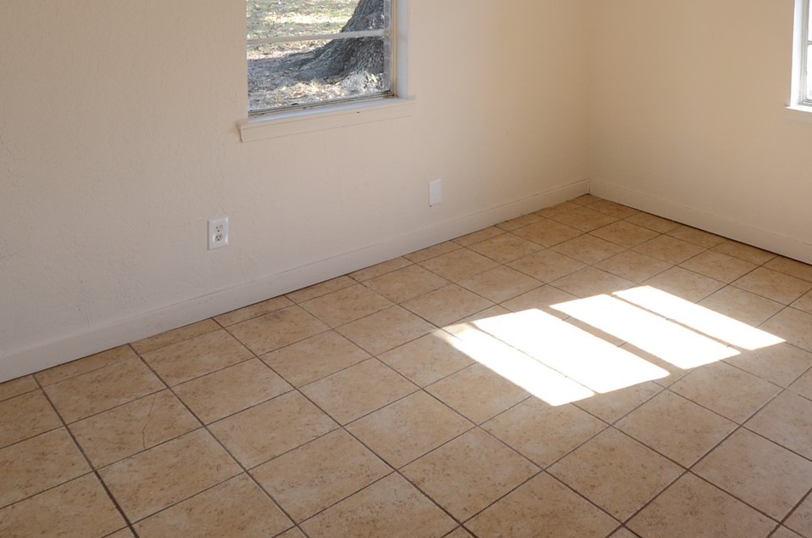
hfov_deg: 56.7
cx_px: 581
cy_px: 3
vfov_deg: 36.8
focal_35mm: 32
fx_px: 720
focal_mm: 10
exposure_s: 1/125
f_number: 5.6
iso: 360
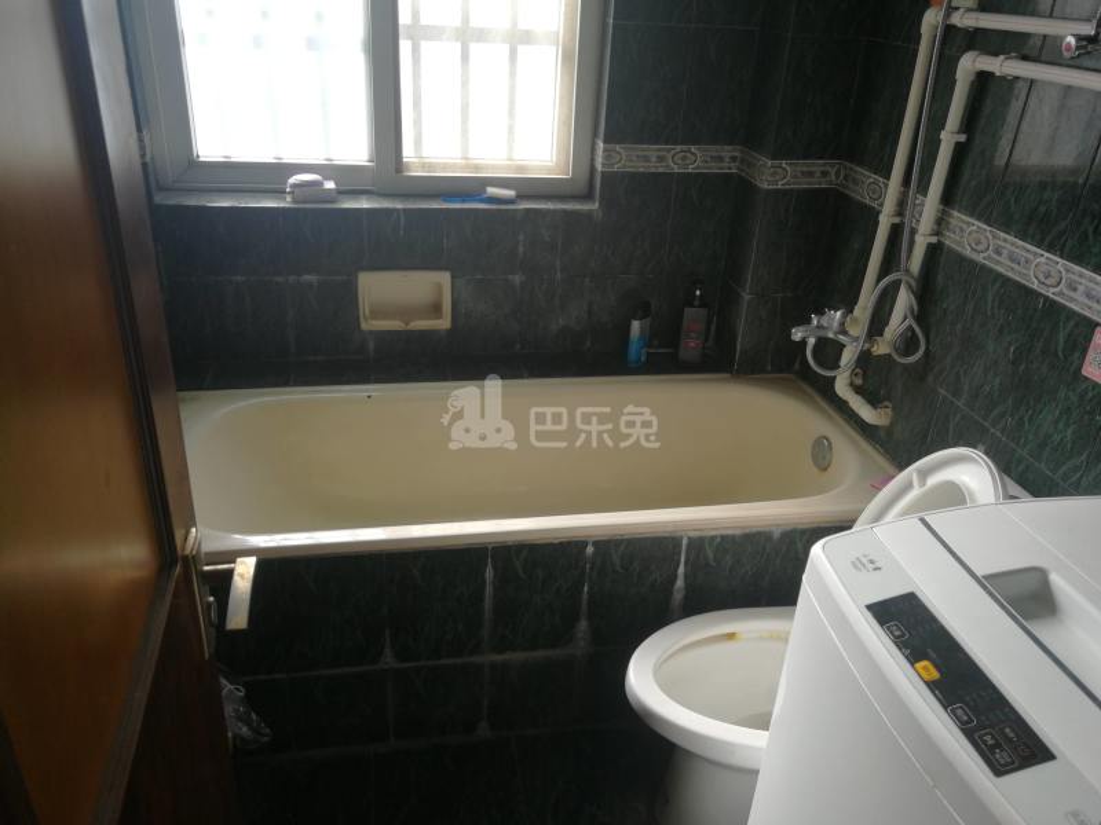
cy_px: 412
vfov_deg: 51.4
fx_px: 859
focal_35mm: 27
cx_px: 550
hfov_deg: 65.3
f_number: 2.2
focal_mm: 3.95
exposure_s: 1/160
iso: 50
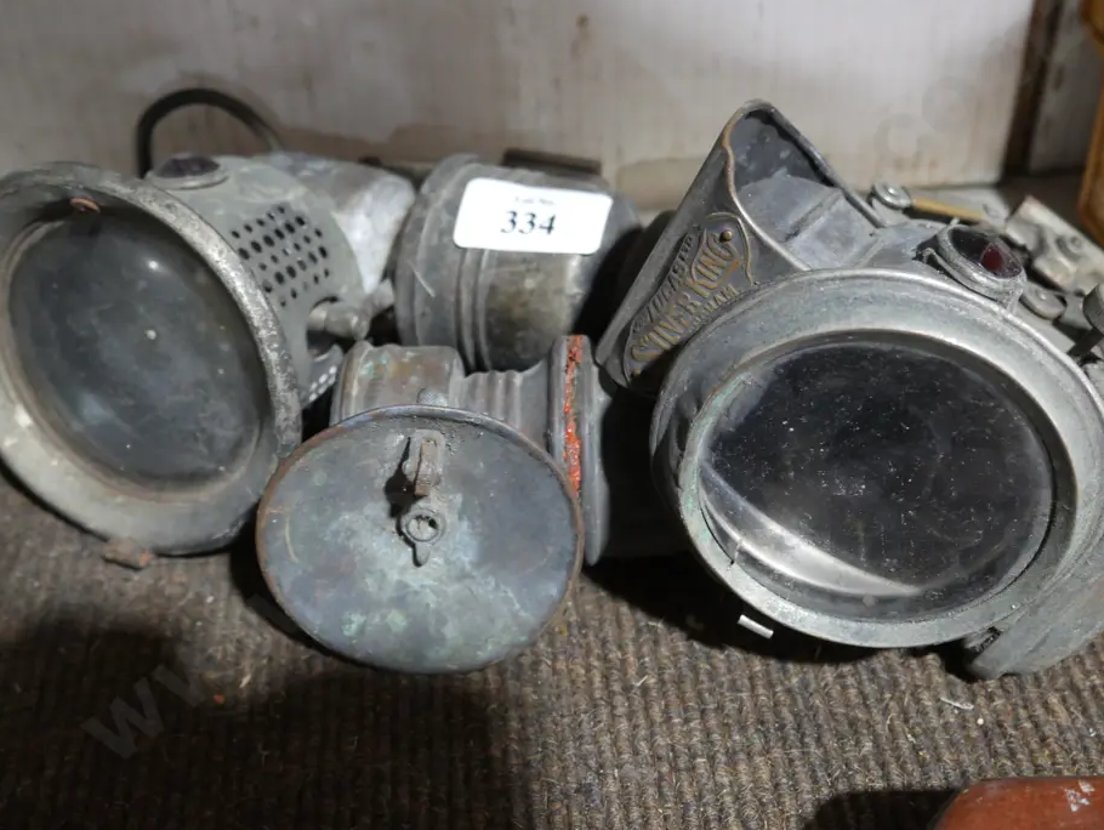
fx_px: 1436
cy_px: 374
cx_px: 591
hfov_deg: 42.0
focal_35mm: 45
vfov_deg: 32.2
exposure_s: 1/60
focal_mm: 20
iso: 1250
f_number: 4.4
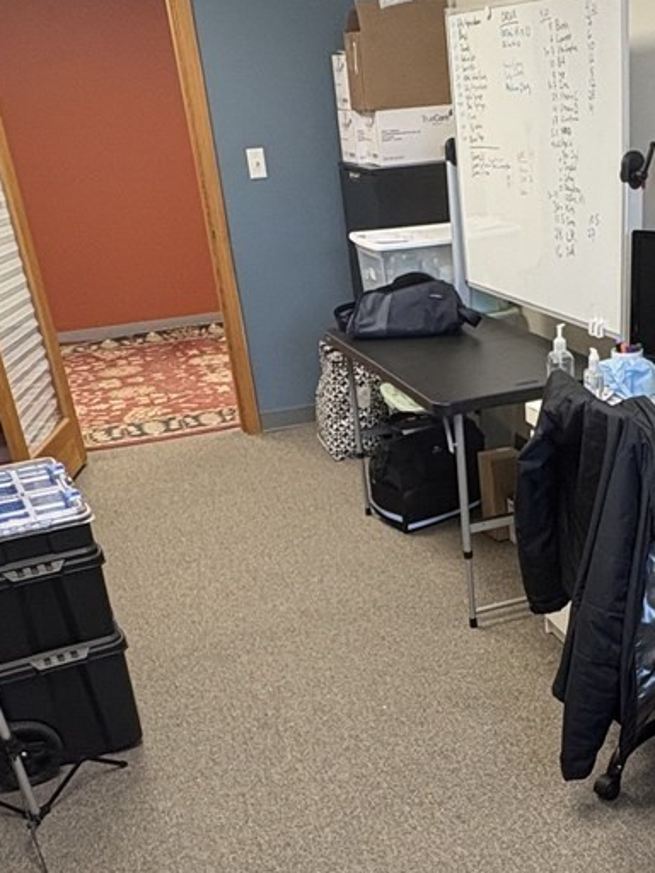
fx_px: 1060
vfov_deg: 43.1
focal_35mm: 42
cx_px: 496
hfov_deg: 33.6
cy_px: 675
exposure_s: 1/60
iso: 250
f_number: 2.2
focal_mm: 2.22
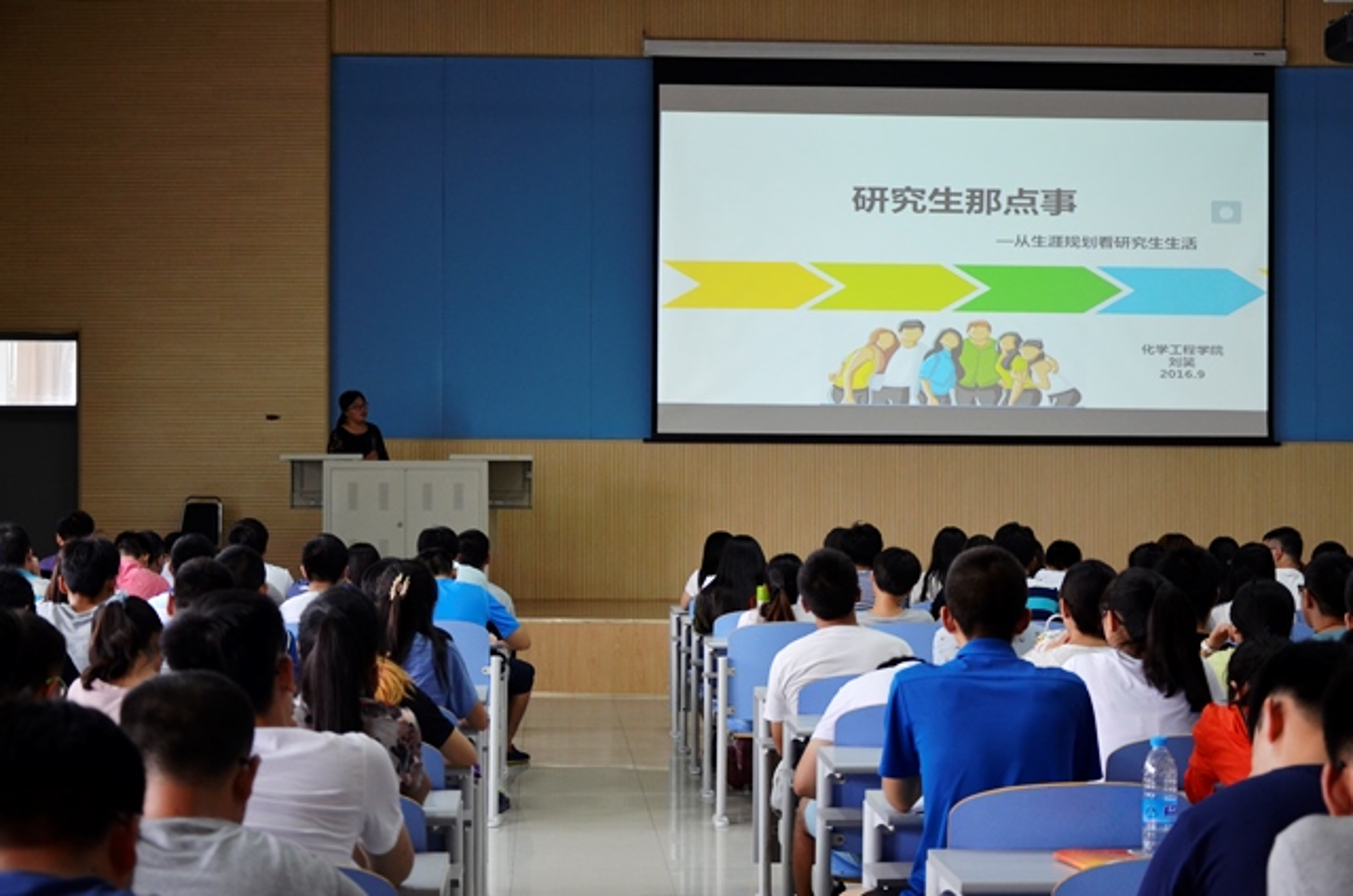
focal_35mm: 63
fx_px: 2363
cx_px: 676
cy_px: 448
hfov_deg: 32.0
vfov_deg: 21.5
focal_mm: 42
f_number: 4.8
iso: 800
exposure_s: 1/50
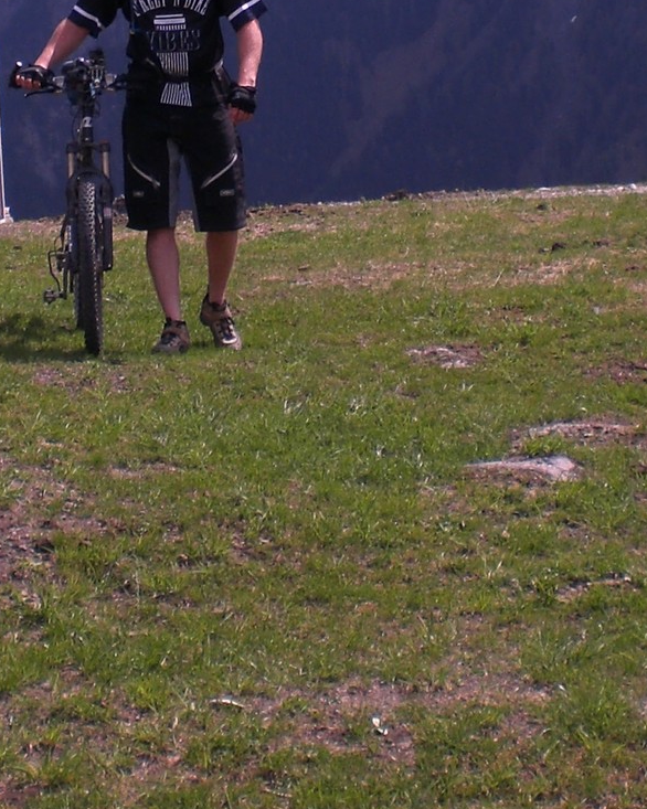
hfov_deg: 14.2
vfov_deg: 17.5
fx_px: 2586
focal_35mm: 108
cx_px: 213
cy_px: 73
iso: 50
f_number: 4.4
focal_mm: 6.3
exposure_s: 1/500
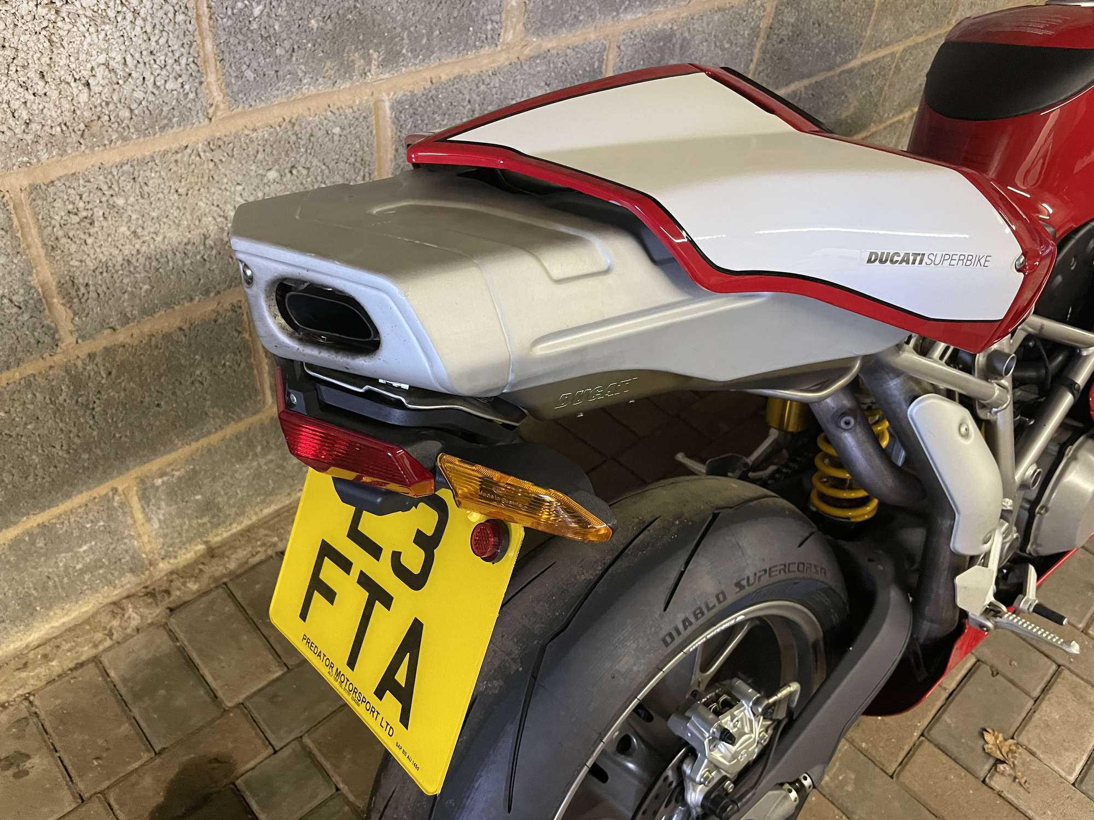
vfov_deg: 53.1
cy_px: 410
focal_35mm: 26
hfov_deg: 67.3
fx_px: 822
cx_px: 547
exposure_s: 1/50
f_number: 1.6
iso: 400
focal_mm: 4.2
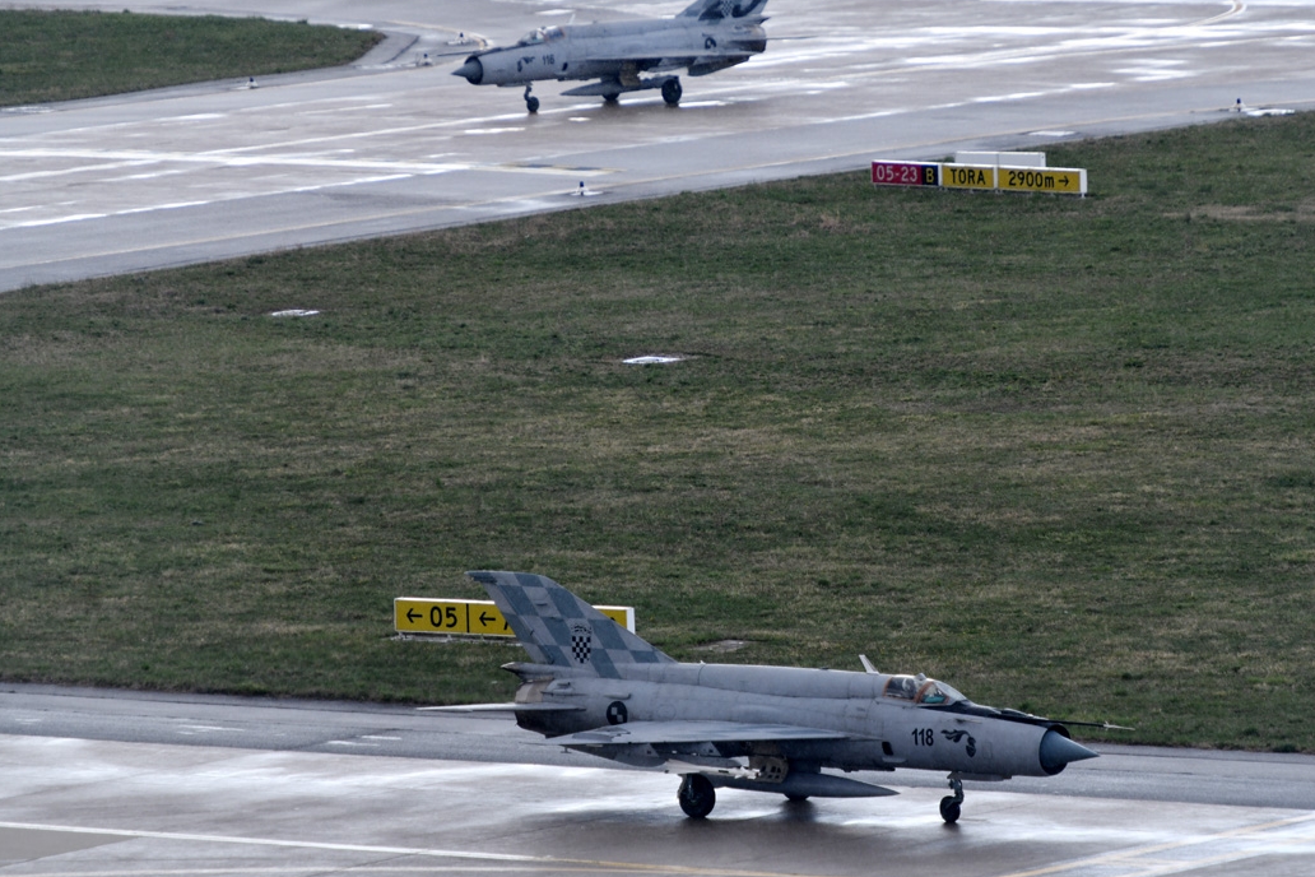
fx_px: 12747
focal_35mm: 349
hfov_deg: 5.9
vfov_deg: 3.9
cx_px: 749
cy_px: 384
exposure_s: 1/640
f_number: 7.1
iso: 400
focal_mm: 300
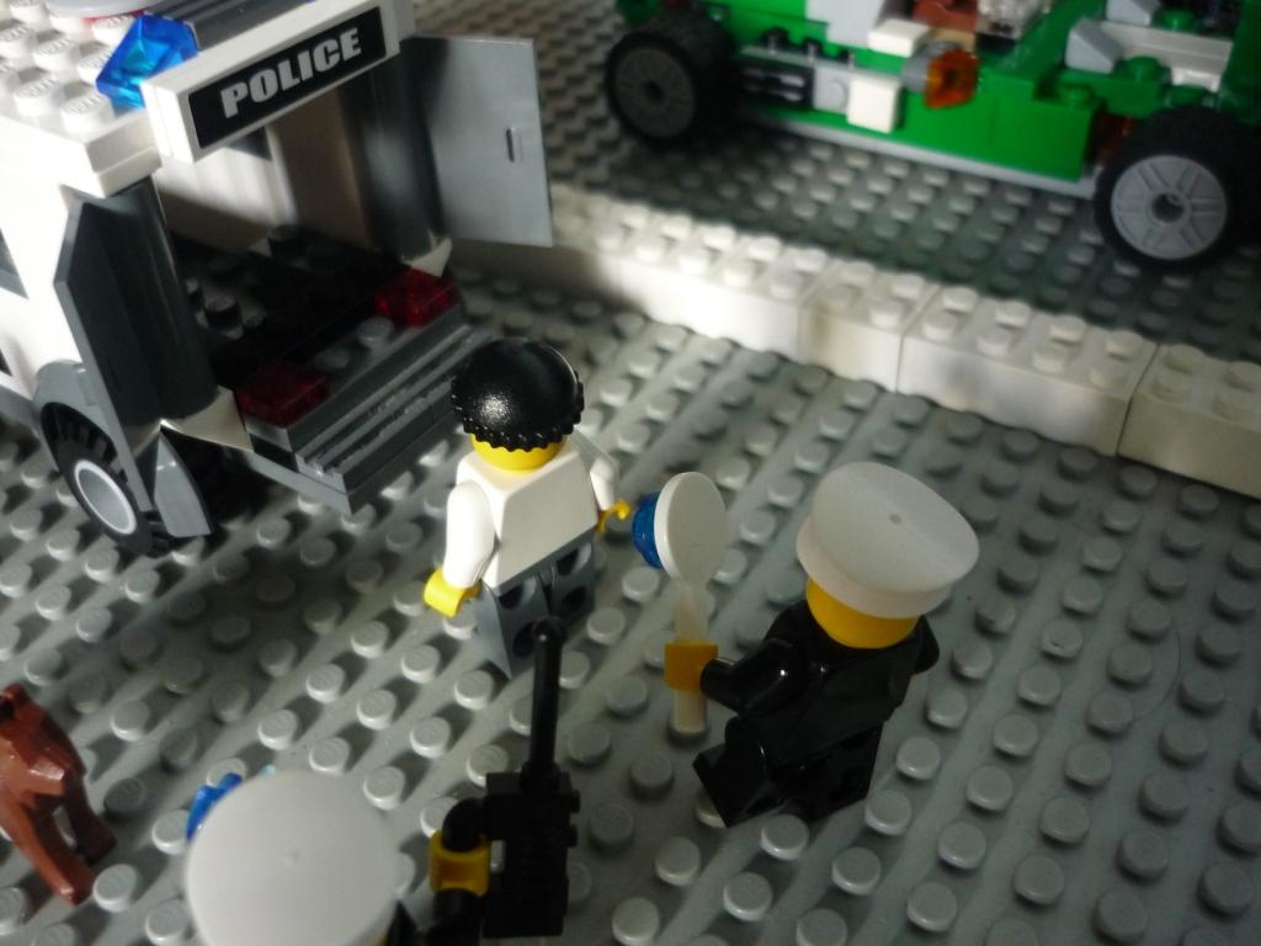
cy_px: 473
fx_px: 1202
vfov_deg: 42.9
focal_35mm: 33
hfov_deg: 55.4
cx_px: 630
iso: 320
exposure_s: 1/30
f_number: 2.8
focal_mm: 5.5
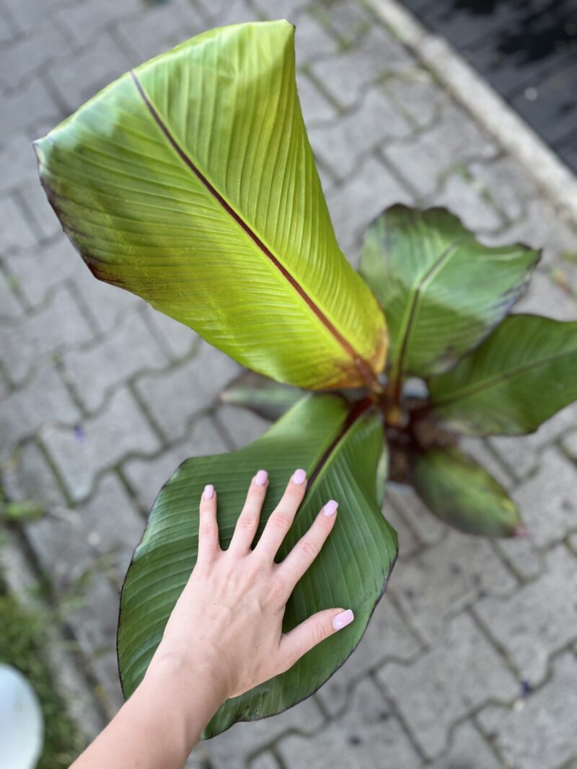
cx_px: 288
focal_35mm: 26
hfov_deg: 53.1
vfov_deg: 67.3
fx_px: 578
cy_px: 384
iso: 50
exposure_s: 1/122
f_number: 1.6
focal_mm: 5.1
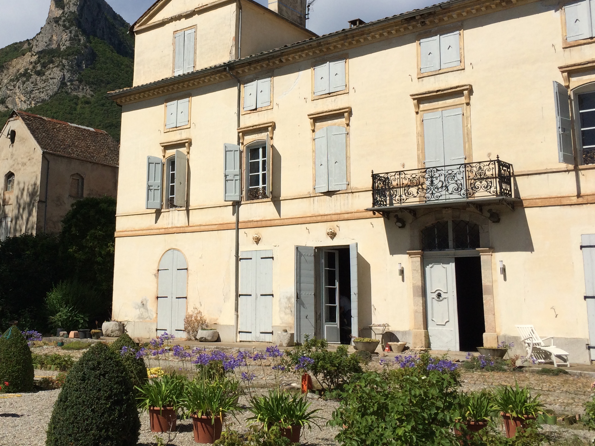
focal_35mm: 45
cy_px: 157
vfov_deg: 32.0
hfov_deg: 41.5
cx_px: 196
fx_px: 773
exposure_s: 1/5128
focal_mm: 4.12
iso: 40
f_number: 2.2
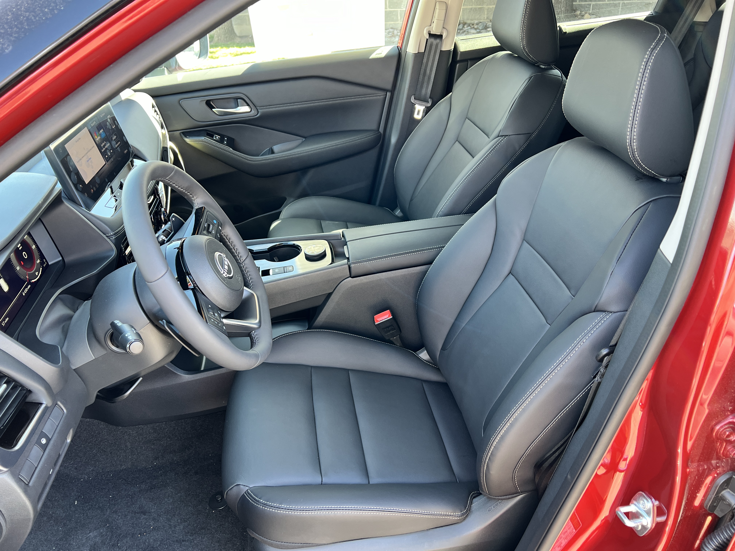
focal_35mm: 26
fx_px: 552
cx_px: 368
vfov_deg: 53.1
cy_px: 276
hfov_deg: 67.3
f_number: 1.5
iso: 125
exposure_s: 1/121
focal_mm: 5.7
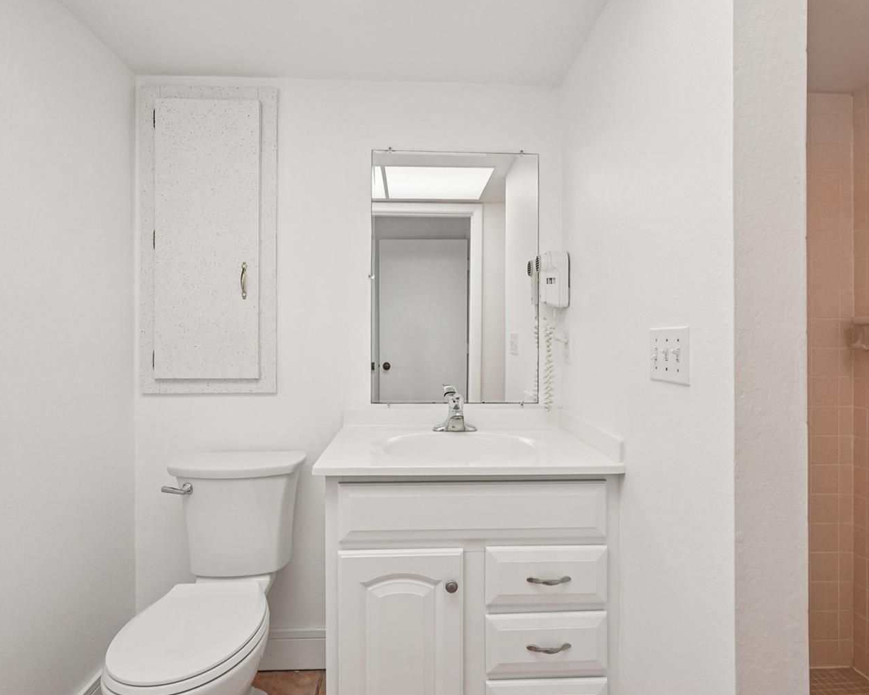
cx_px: 448
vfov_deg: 70.8
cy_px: 342
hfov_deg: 83.3
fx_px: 489
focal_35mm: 19
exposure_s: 1/60
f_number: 8
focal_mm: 16
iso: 400
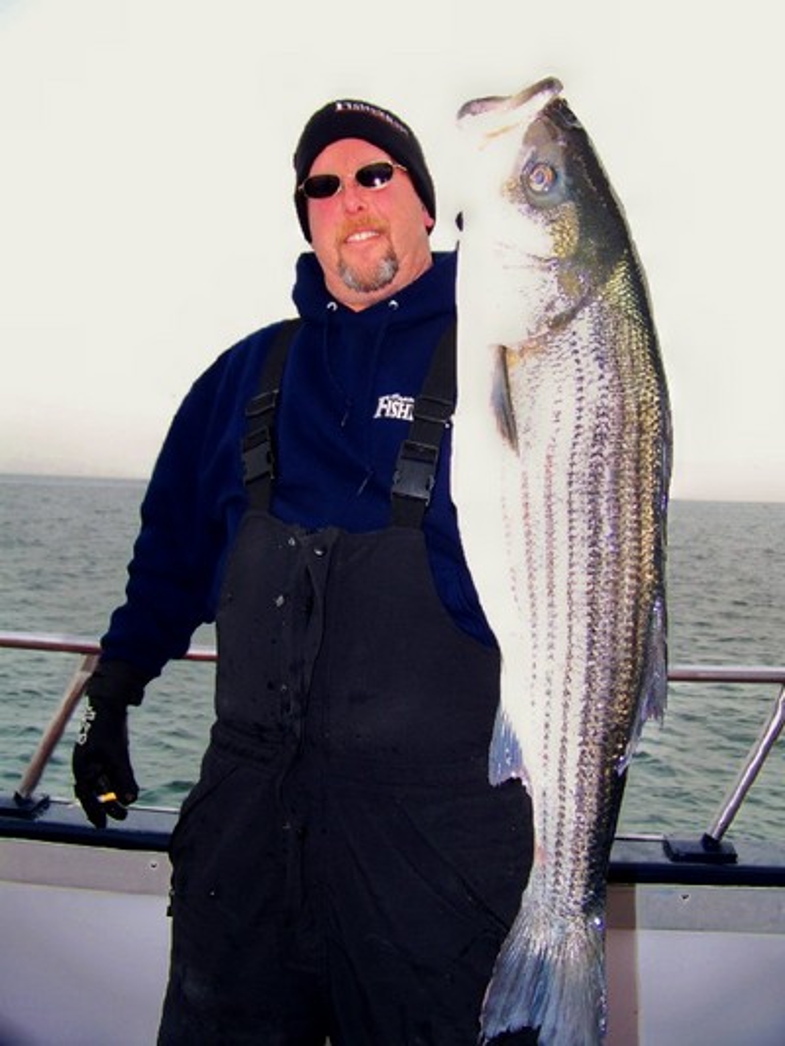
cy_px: 523
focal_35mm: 36
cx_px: 392
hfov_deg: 39.7
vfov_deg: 51.3
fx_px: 1088
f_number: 2.8
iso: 64
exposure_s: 1/200
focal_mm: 5.85
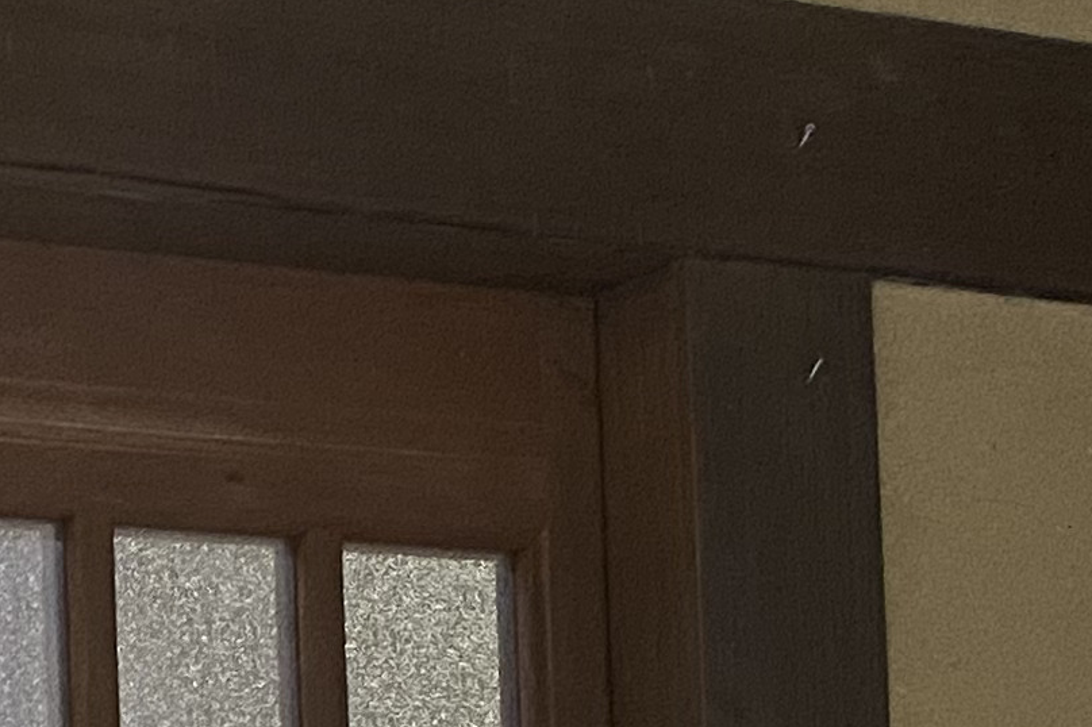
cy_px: 1401
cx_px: -196
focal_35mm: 135
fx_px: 4093
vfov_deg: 9.5
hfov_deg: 14.7
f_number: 1.8
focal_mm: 4.25
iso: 500
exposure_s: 1/30
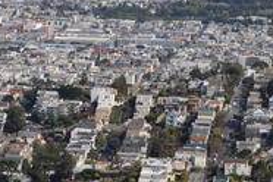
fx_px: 1486
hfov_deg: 10.3
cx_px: -51
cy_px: 26
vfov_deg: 7.0
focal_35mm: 196
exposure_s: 1/400
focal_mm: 38
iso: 200
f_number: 10
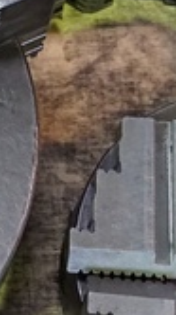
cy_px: 91
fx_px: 907
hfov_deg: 10.9
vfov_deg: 19.5
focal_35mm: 109
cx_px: -25
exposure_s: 1/50
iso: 3200
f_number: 3.5
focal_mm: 16
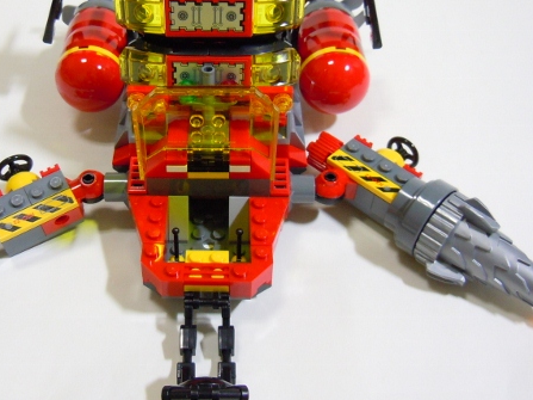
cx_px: 199
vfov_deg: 33.4
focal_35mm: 43
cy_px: 143
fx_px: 662
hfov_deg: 43.5
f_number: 3.5
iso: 400
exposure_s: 1/10
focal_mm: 5.4
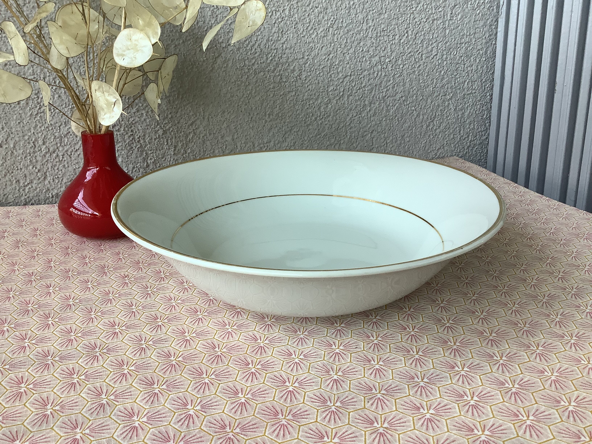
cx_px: 296
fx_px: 530
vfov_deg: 45.4
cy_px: 222
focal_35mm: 31
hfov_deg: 58.4
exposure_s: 1/120
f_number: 2.4
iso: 80
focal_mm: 3.3
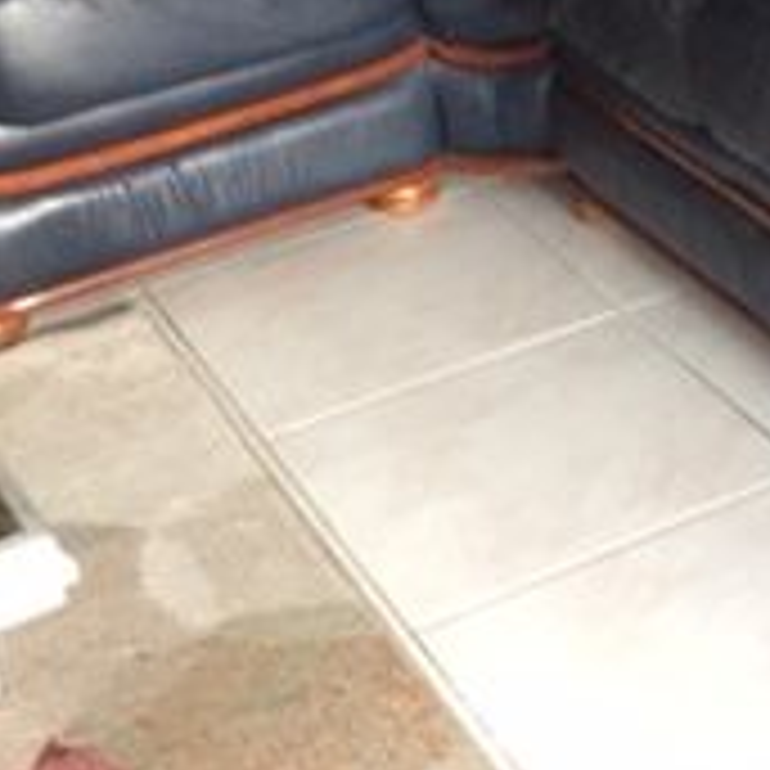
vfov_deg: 17.3
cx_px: 928
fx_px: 2416
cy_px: -158
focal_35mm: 96
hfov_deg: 17.3
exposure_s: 1/33
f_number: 2.2
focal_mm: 4.15
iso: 320
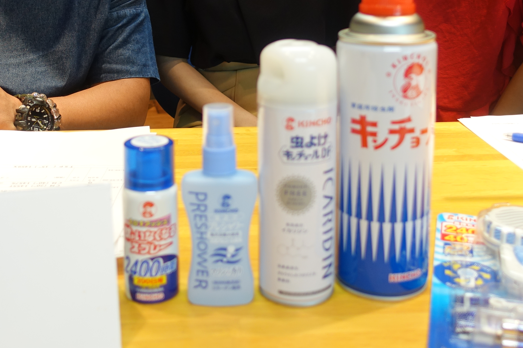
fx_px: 683
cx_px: 228
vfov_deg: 27.7
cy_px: 41
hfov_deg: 41.8
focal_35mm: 47
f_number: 2
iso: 125
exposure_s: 1/30
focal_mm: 8.8
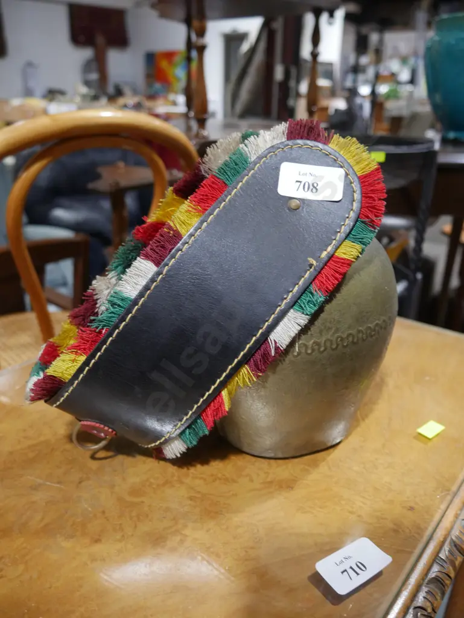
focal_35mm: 28
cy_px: 309
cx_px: 232
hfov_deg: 49.8
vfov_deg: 63.4
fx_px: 500
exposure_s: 1/60
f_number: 3.5
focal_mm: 14
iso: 500
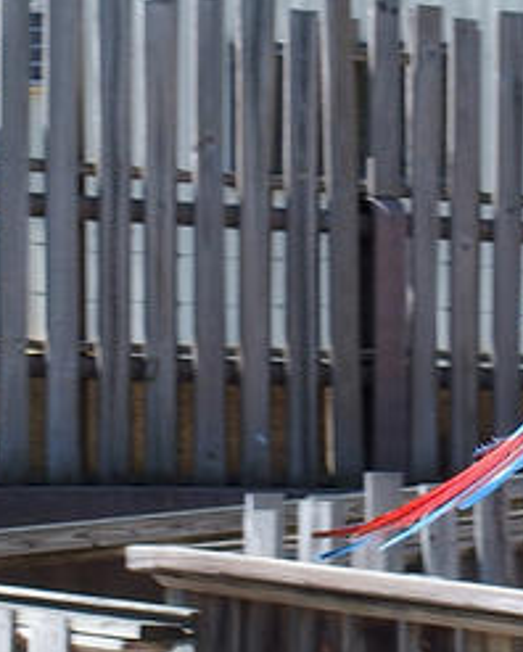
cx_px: 473
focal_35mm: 98
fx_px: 1894
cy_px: 351
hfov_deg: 15.5
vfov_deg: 19.5
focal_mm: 13.2
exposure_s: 1/400
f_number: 3.5
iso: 100
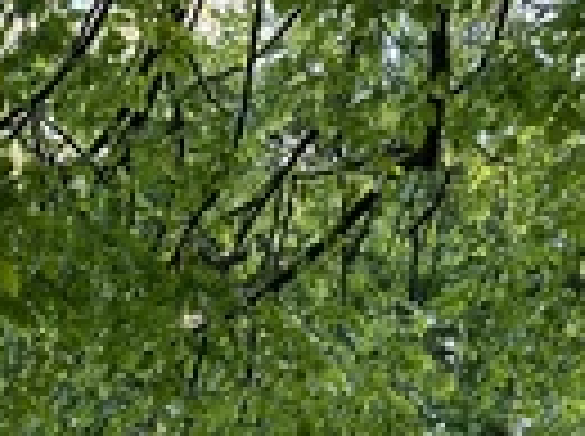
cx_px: 202
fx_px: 1872
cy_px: 764
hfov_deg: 17.7
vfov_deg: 12.3
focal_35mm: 111
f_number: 1.78
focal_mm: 6.86
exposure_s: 1/145
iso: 64
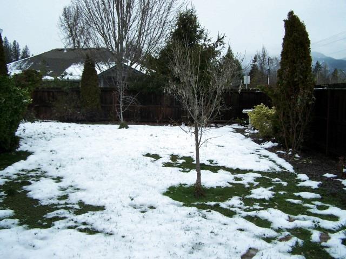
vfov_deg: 37.7
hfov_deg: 49.0
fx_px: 380
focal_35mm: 38
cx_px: 173
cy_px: 130
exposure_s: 1/1000
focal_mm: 6.3
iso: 80
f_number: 2.8
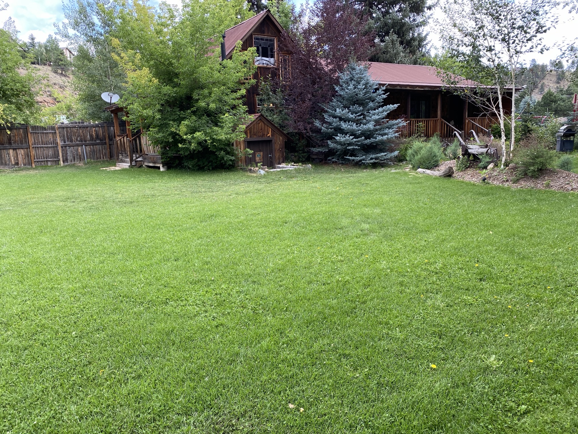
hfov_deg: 67.3
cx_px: 289
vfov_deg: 53.1
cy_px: 217
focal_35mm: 26
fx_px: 434
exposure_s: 1/248
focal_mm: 4.25
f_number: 1.8
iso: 32
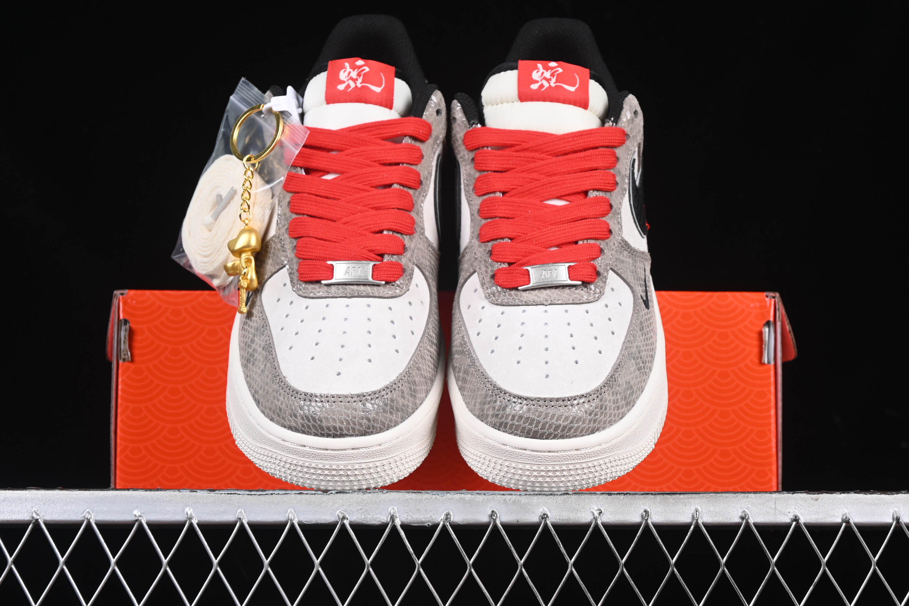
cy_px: 303
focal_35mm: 75
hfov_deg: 27.0
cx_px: 454
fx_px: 1894
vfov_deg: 18.2
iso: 160
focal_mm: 50
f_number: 7.1
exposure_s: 1/80
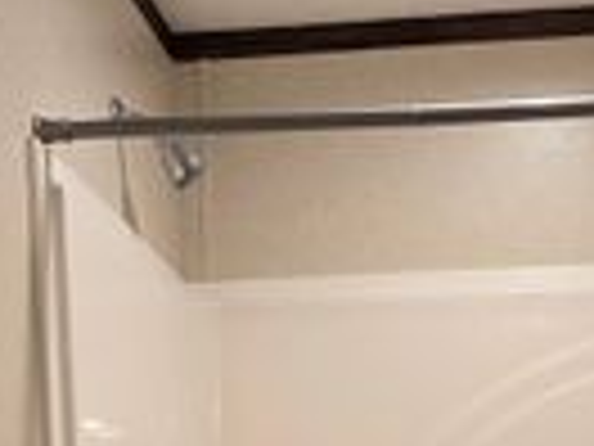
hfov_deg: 28.0
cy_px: 768
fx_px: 1184
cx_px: 392
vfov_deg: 17.7
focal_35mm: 69
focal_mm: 2.2
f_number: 2.2
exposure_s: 1/60
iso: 100
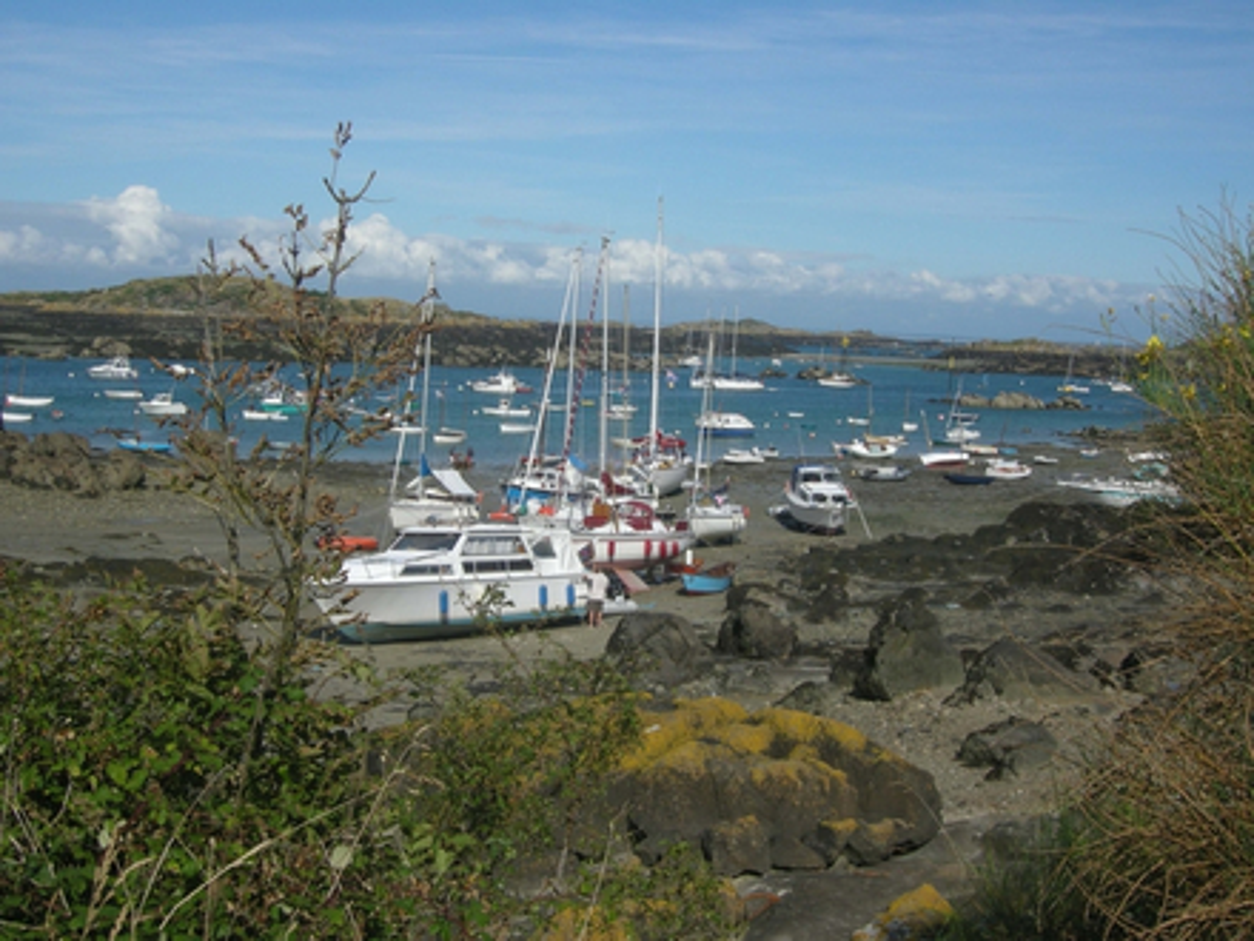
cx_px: 627
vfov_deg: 30.3
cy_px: 470
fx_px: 1739
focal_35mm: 48
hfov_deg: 39.7
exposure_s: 1/337
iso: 64
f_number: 6.9
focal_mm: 10.1
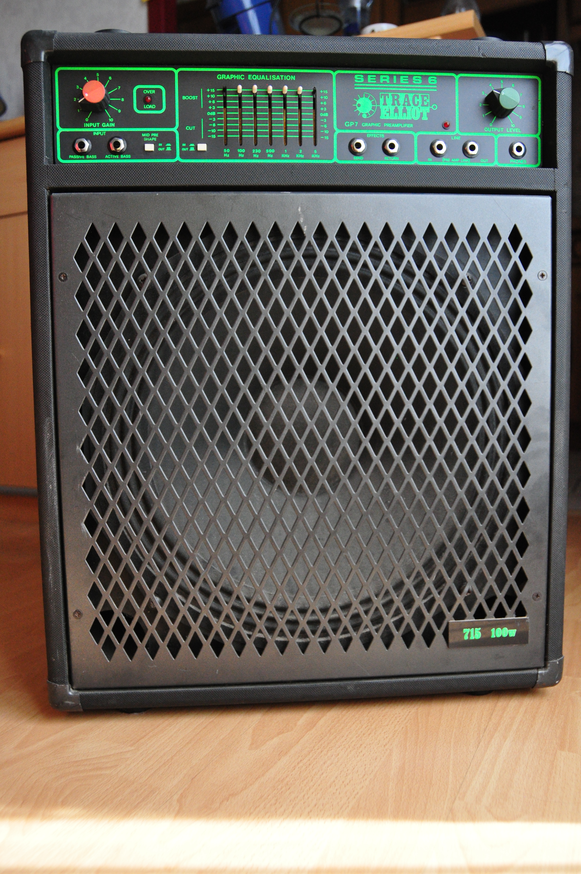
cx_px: 290
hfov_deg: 43.5
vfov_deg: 62.0
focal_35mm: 30
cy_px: 437
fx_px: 728
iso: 1600
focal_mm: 20
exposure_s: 1/800
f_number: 4
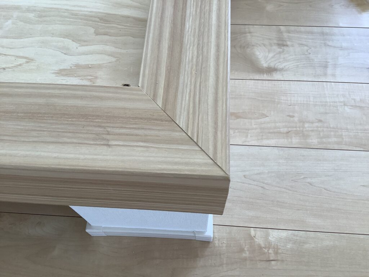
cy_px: 138
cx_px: 184
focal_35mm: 31
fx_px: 330
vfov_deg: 45.4
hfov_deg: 58.4
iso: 40
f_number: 2.4
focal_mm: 3.3
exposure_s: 1/120
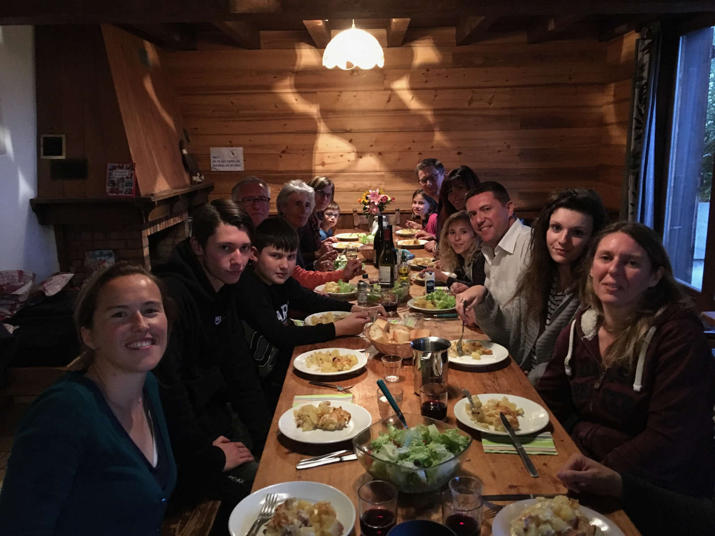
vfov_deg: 48.2
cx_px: 358
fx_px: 599
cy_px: 268
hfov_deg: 61.7
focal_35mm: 29
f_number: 2.2
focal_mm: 4.2
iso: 320
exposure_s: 1/17
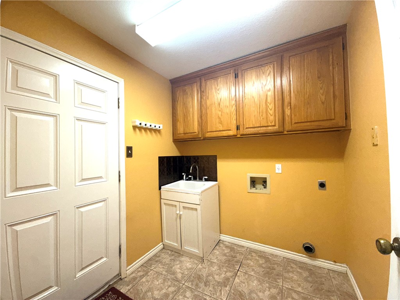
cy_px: 150
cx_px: 200
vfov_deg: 85.7
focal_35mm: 14
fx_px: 162
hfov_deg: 102.1
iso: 250
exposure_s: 1/60
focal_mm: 2.22
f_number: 2.2
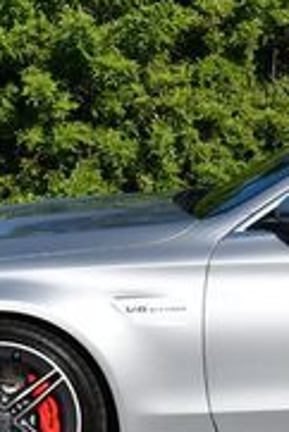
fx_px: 2632
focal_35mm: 219
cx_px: 473
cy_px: 141
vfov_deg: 9.4
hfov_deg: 6.2
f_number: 10
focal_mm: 31
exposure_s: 1/400
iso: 100
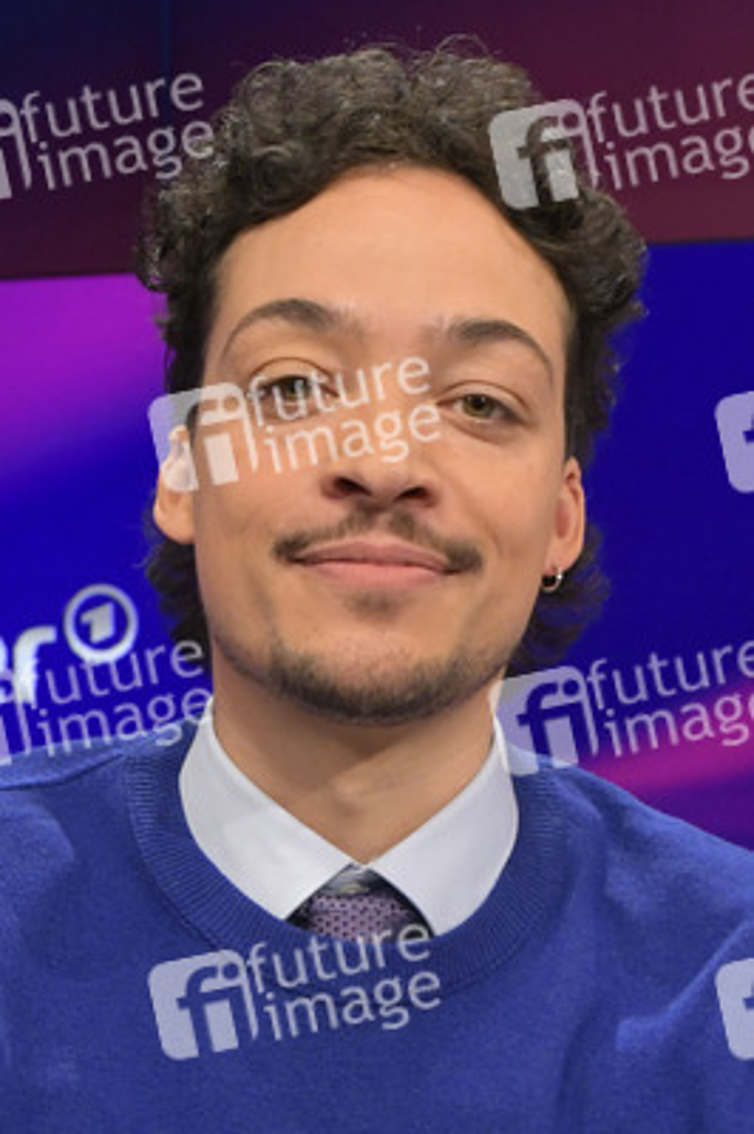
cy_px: 567
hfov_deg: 41.0
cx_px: 377
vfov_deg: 58.8
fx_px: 1007
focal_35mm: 32
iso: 2000
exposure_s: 1/200
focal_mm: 32
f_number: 5.6
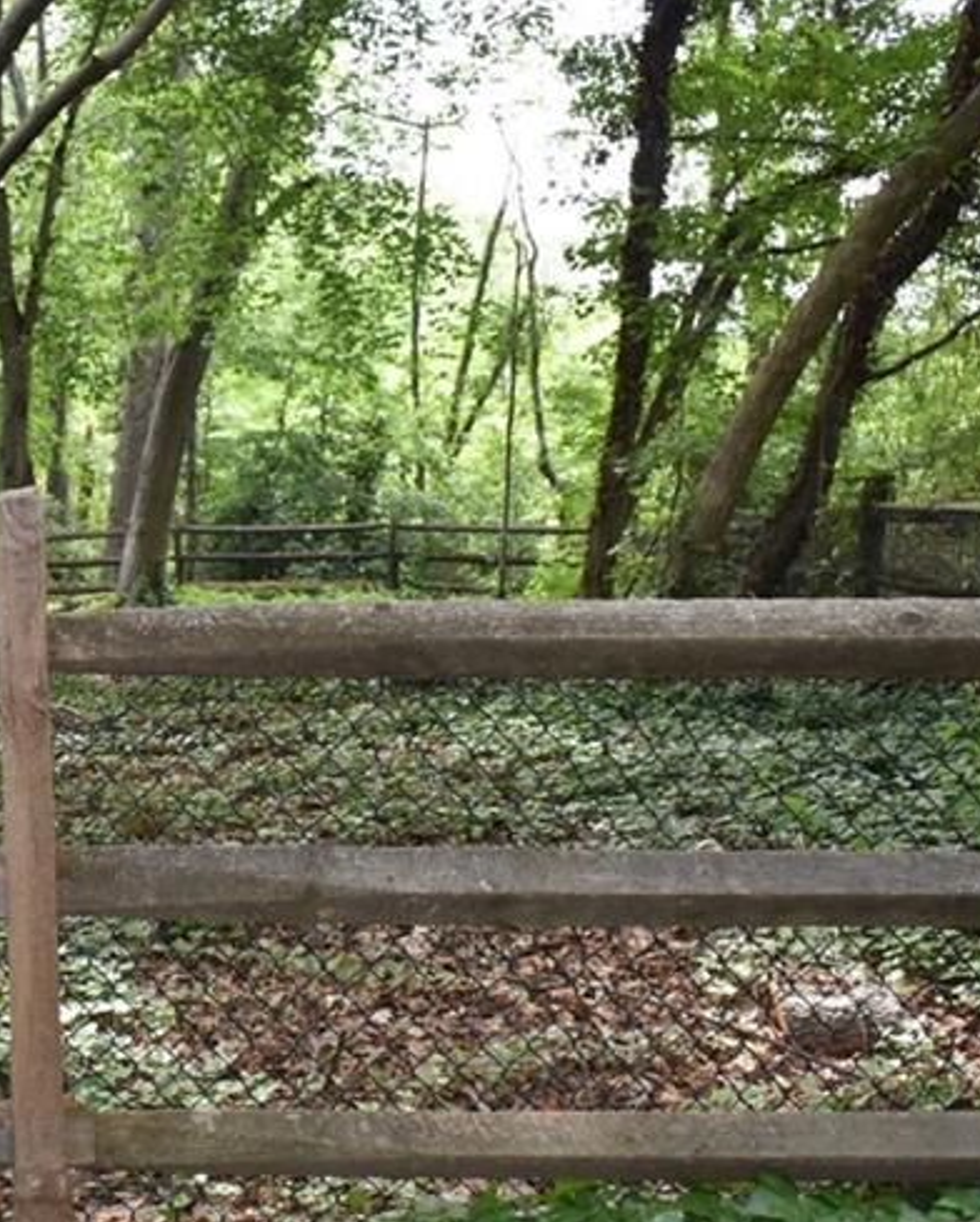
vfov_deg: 35.3
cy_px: 647
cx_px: 15
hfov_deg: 27.1
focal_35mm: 53
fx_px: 1919
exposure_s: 1/200
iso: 800
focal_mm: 18
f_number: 5
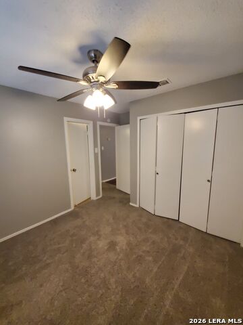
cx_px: 122
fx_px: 122
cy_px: 162
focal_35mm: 13
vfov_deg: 106.2
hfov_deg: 89.9
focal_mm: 1.8
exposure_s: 1/59
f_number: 2.2
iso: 500
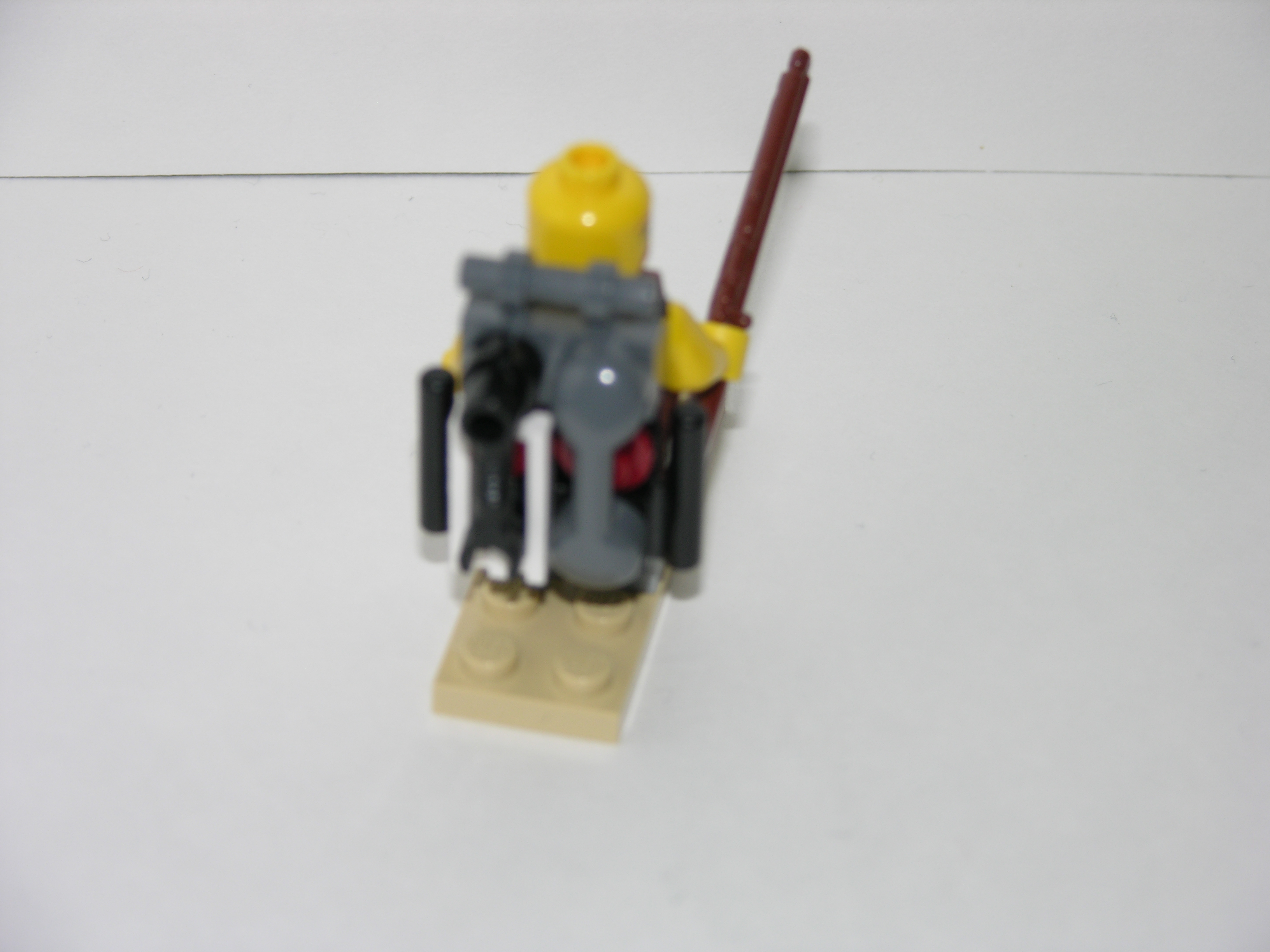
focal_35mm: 130
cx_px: 635
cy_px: 476
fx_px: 4769
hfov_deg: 15.2
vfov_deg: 11.4
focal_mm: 31.9
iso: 50
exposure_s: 1/120
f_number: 3.8
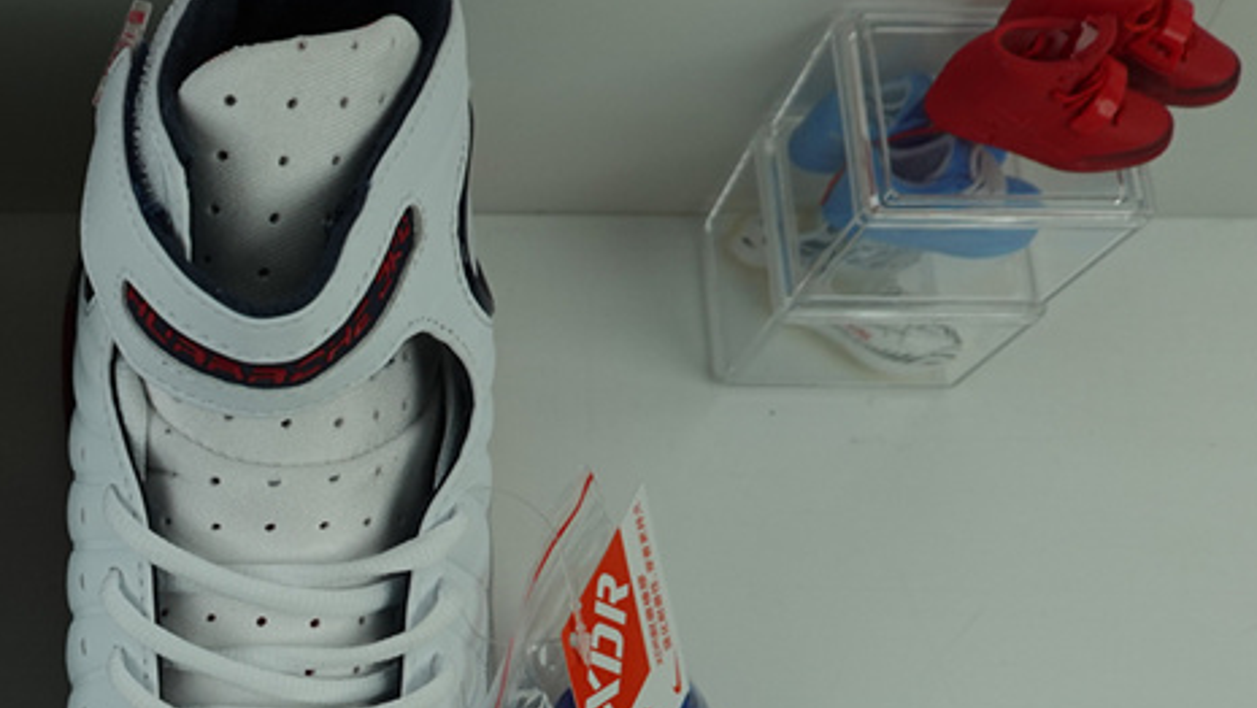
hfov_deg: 35.0
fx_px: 1801
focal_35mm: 54
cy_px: 738
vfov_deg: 21.3
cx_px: 11
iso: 125
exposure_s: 1/200
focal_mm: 9
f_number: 3.2
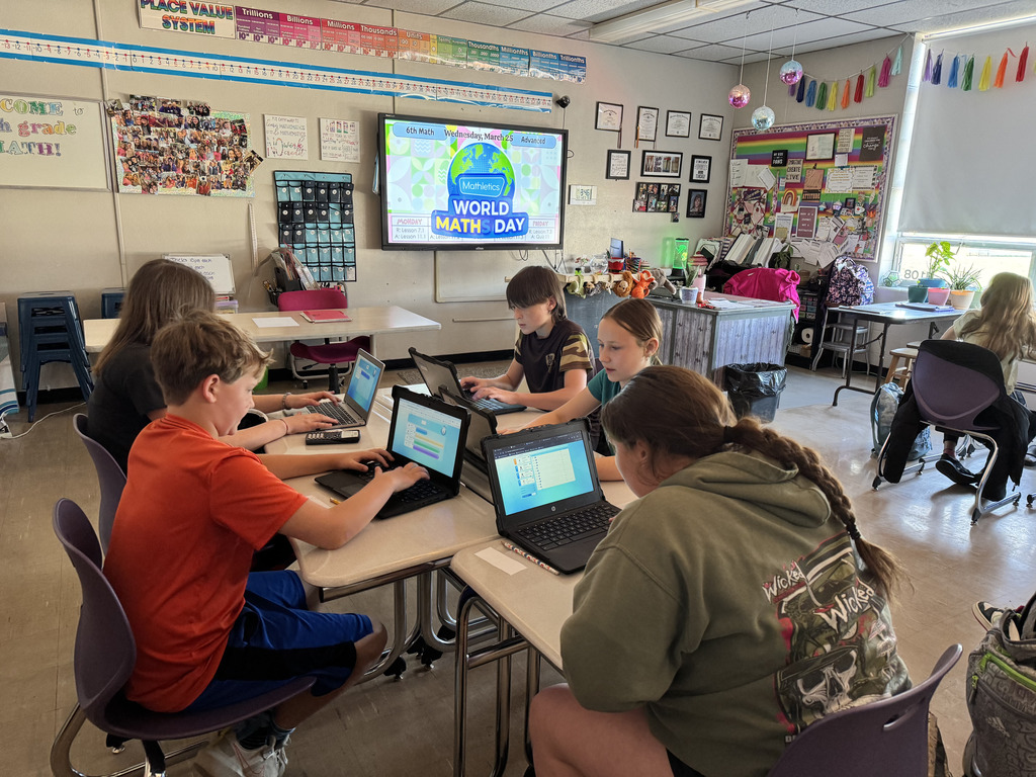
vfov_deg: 56.8
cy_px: 388
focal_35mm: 24
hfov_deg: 71.6
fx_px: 718
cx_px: 518
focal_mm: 6.76
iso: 200
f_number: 1.78
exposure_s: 1/68
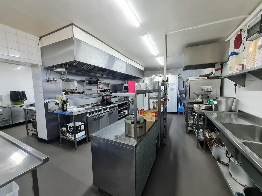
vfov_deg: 89.9
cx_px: 131
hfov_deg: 106.2
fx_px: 98
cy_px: 98
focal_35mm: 13
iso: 250
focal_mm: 1.74
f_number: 2.2
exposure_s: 1/50
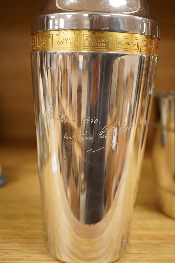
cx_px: 88
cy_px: 132
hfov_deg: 29.9
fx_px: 328
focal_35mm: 45
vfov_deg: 43.6
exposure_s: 1/250
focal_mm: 30
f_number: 5.6
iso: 2500
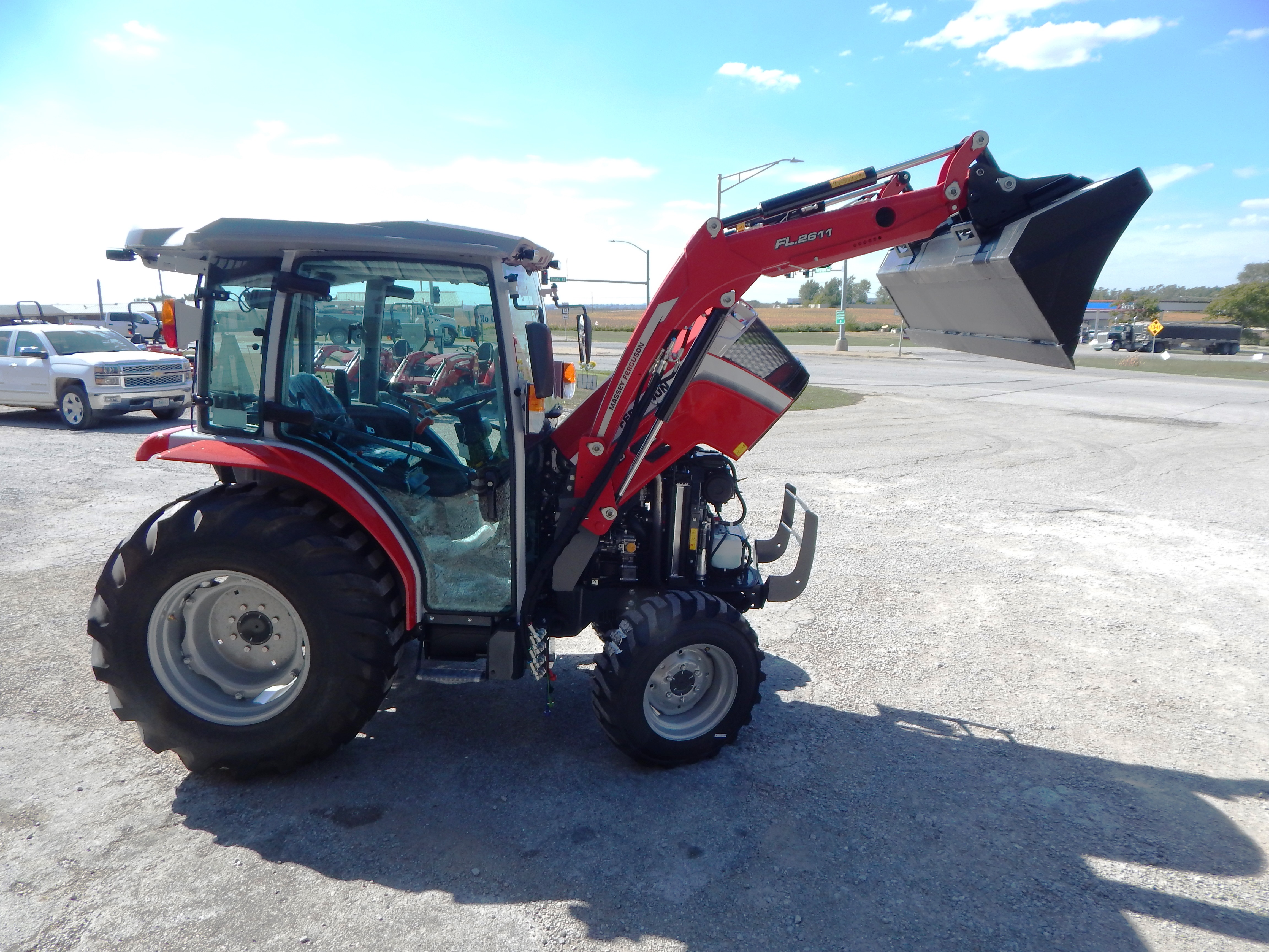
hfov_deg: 76.4
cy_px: 476
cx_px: 634
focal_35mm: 22
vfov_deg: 61.1
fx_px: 807
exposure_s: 1/1000
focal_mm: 4
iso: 125
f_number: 3
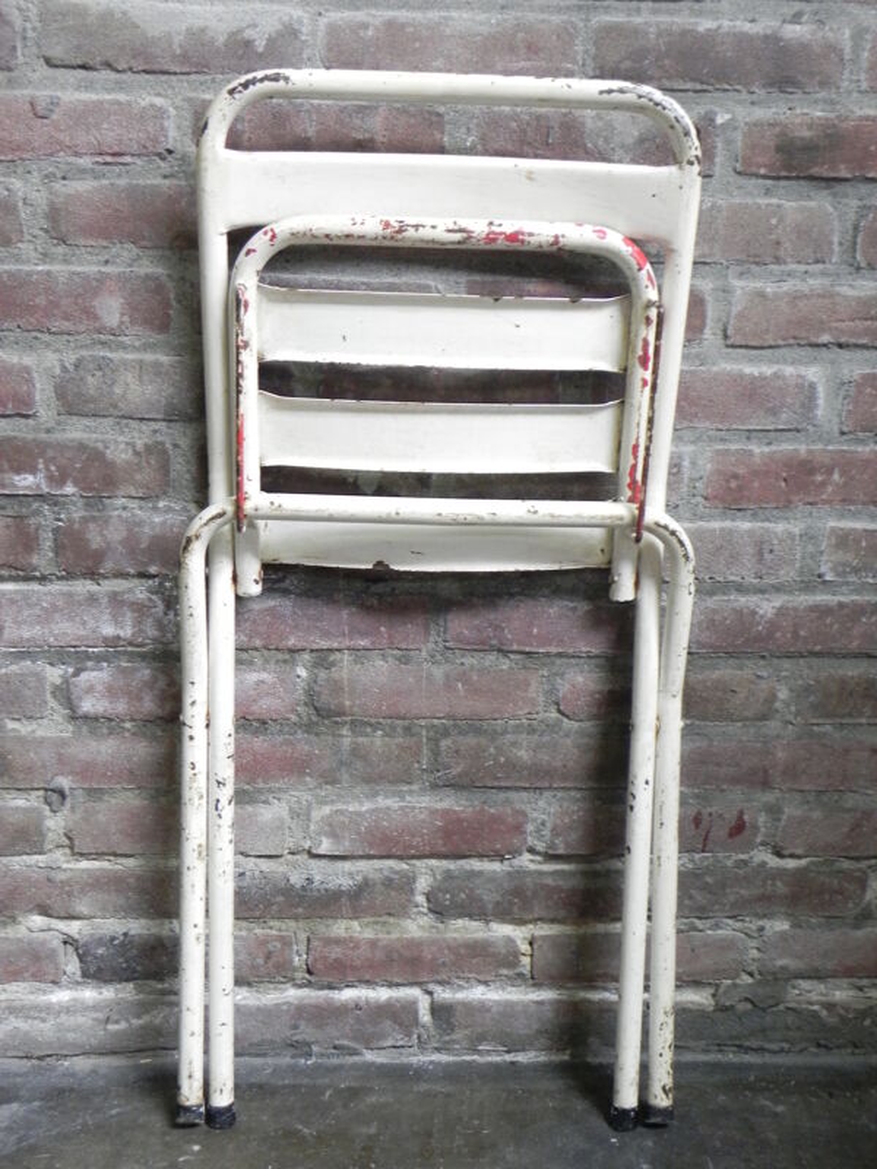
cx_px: 438
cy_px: 584
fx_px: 1250
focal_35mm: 37
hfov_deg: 38.7
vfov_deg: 50.1
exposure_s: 1/14.6
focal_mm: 6.6
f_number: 3.2
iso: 400
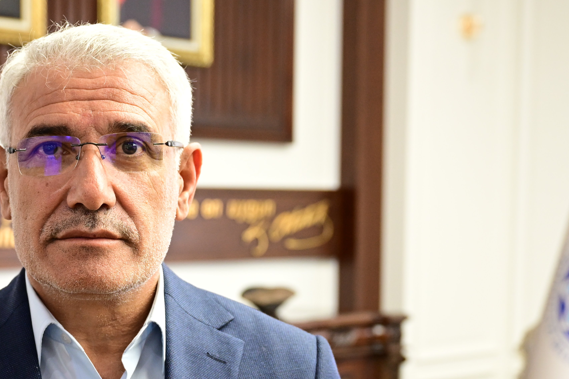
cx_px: 149
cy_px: 352
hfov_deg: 20.9
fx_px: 1533
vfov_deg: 14.0
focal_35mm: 97
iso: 1250
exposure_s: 1/50
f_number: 3.5
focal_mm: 40
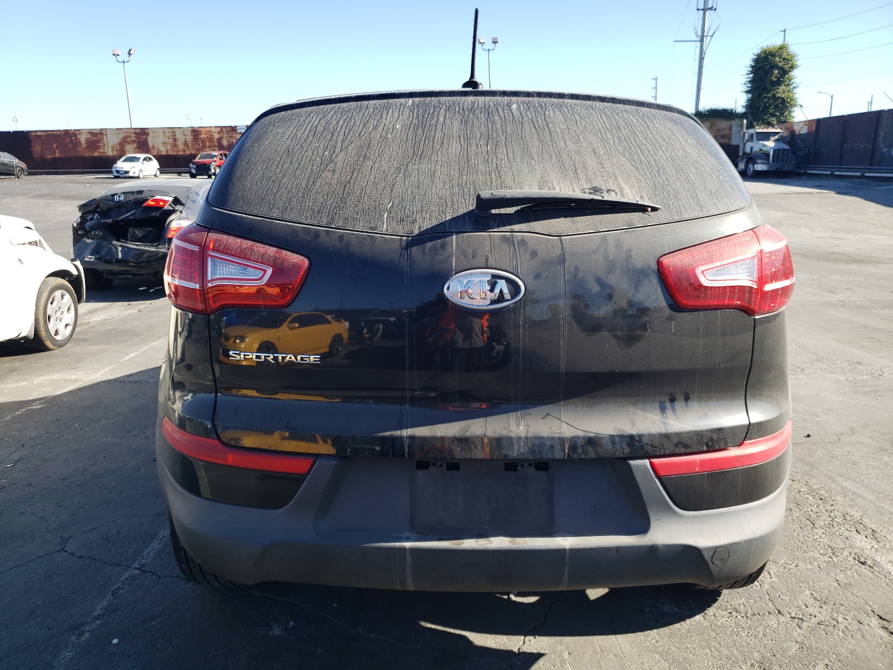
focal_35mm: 26
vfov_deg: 53.1
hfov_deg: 67.3
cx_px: 446
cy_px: 335
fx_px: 671
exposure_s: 1/1111
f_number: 1.5
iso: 50
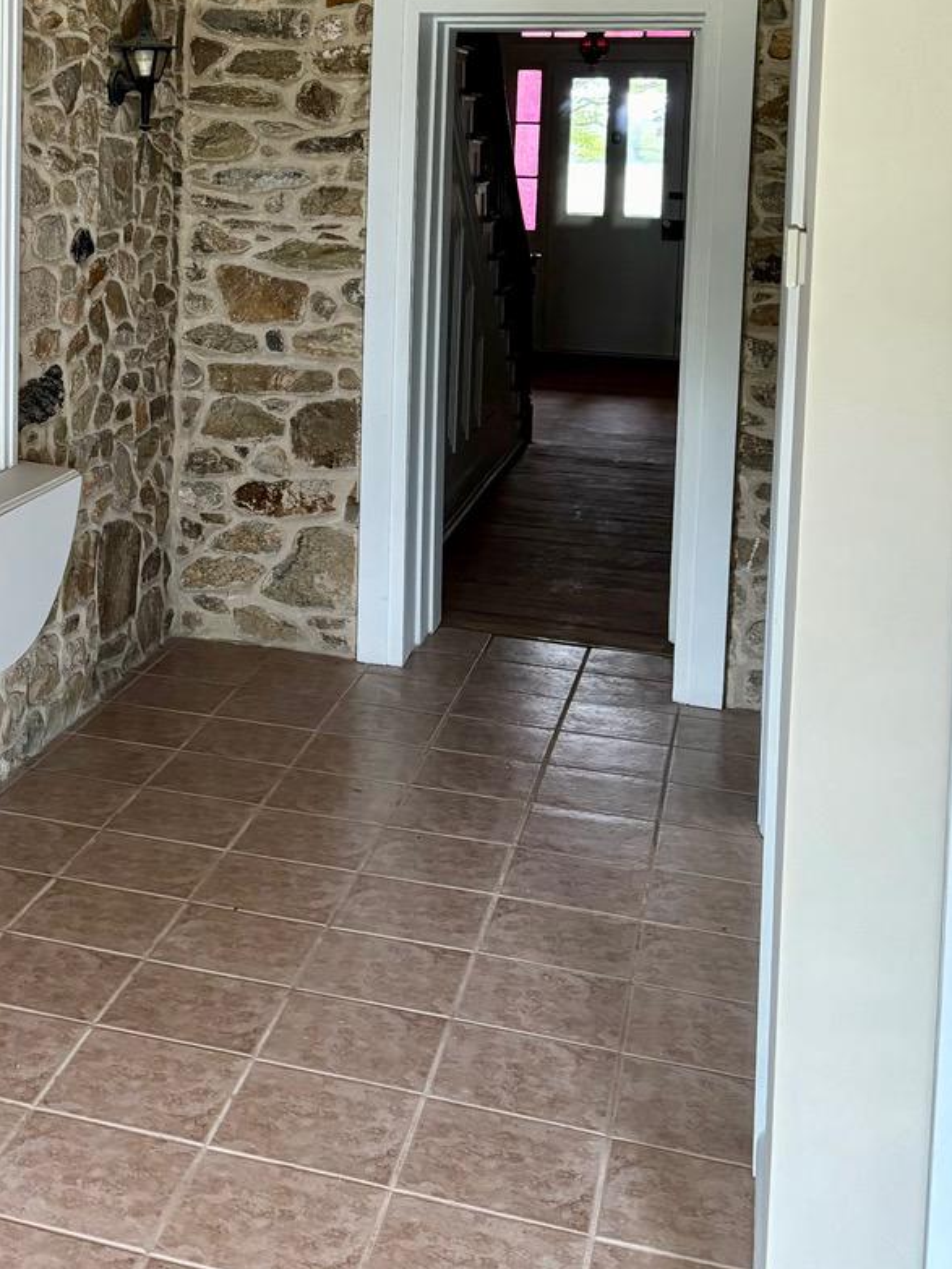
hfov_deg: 27.4
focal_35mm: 51
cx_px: 76
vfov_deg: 36.0
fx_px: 1871
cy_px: 222
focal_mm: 5.96
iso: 200
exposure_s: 1/60
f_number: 1.6
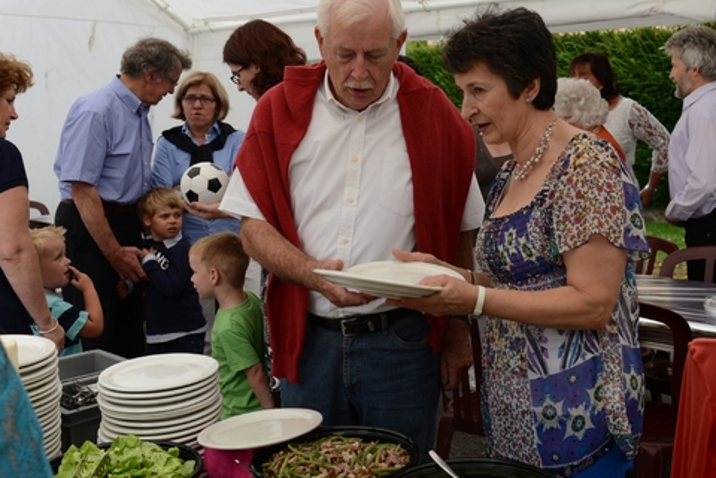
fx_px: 994
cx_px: 400
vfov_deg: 26.9
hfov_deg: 39.5
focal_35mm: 50
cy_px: 184
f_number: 7.1
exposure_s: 1/200
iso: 200
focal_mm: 40
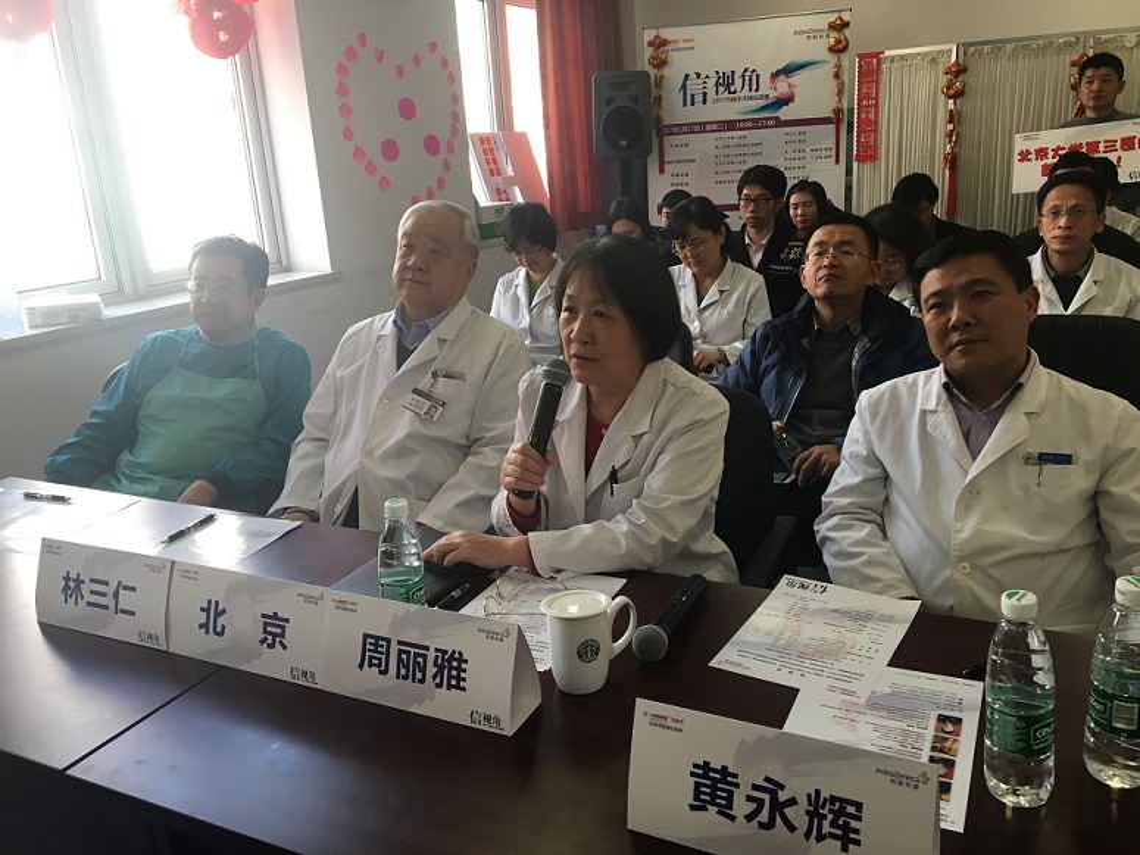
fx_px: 955
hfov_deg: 61.7
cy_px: 428
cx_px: 570
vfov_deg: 48.2
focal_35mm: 29
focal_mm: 4.15
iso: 32
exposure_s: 1/33
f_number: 2.2
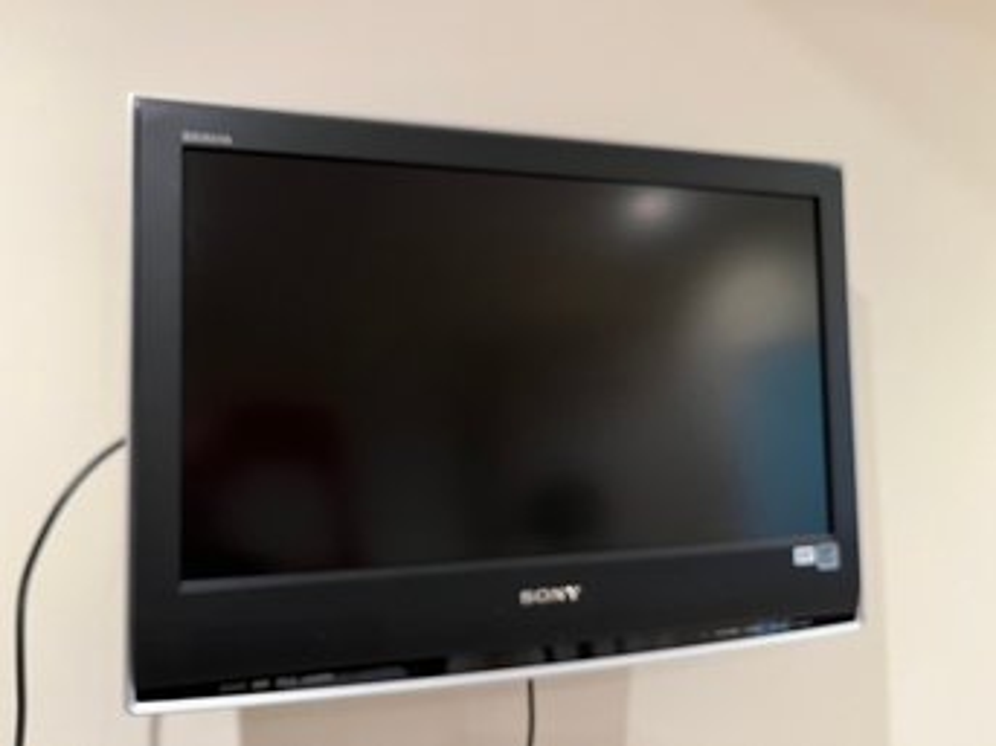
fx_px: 748
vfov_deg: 53.0
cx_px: 498
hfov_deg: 67.3
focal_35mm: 26
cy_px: 373
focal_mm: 5.1
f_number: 1.6
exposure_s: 1/30
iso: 640
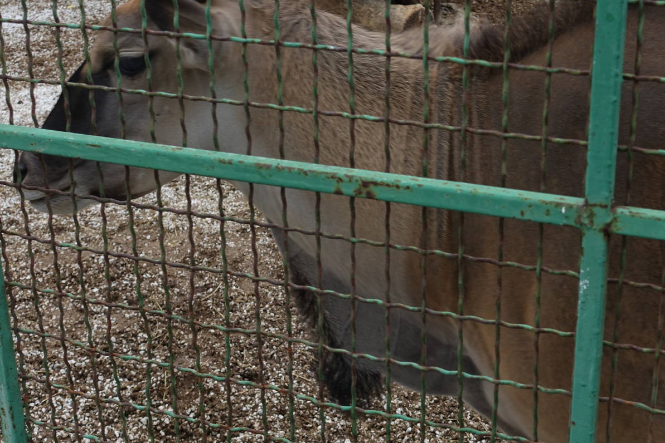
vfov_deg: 23.0
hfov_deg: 33.8
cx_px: 410
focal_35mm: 59
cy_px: 187
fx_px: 1090
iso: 125
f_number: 4
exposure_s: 1/200
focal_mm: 16.17
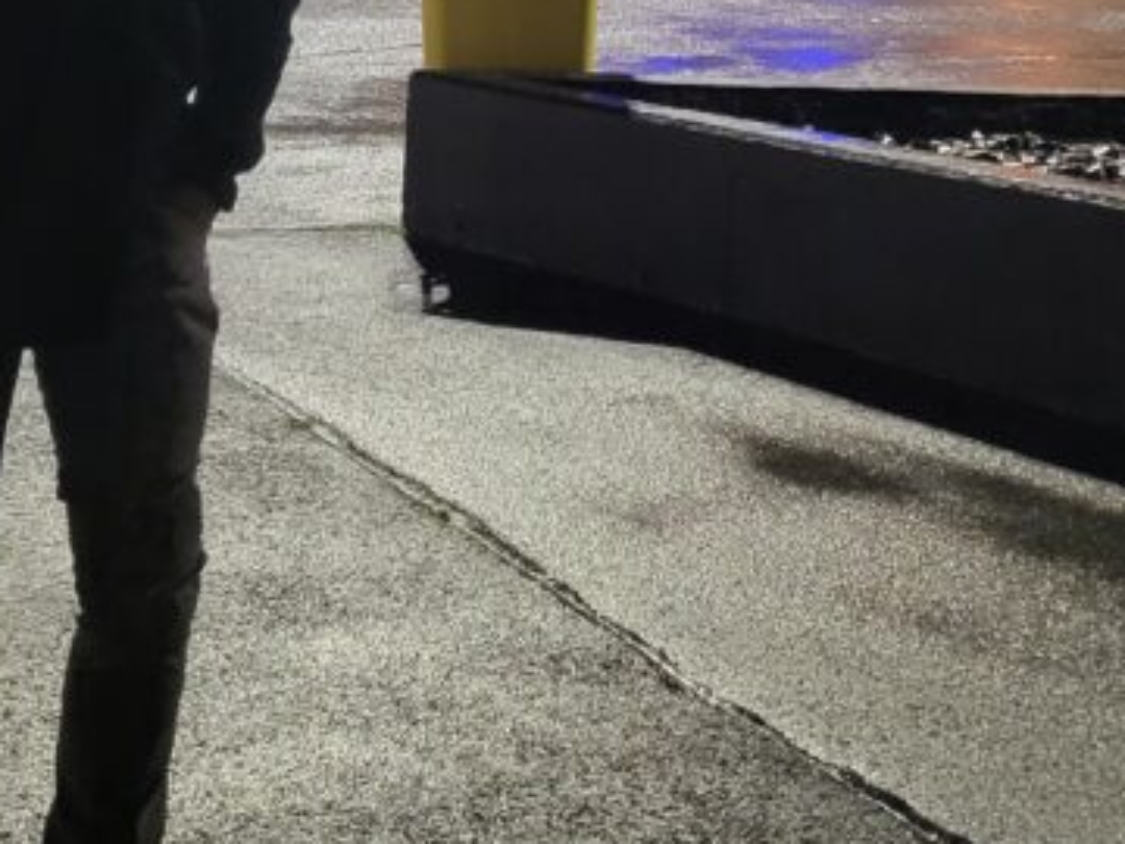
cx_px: 722
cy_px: -222
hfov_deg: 26.2
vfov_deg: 18.6
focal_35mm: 74
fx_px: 2405
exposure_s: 1/25
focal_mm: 5.4
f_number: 1.8
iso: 1000
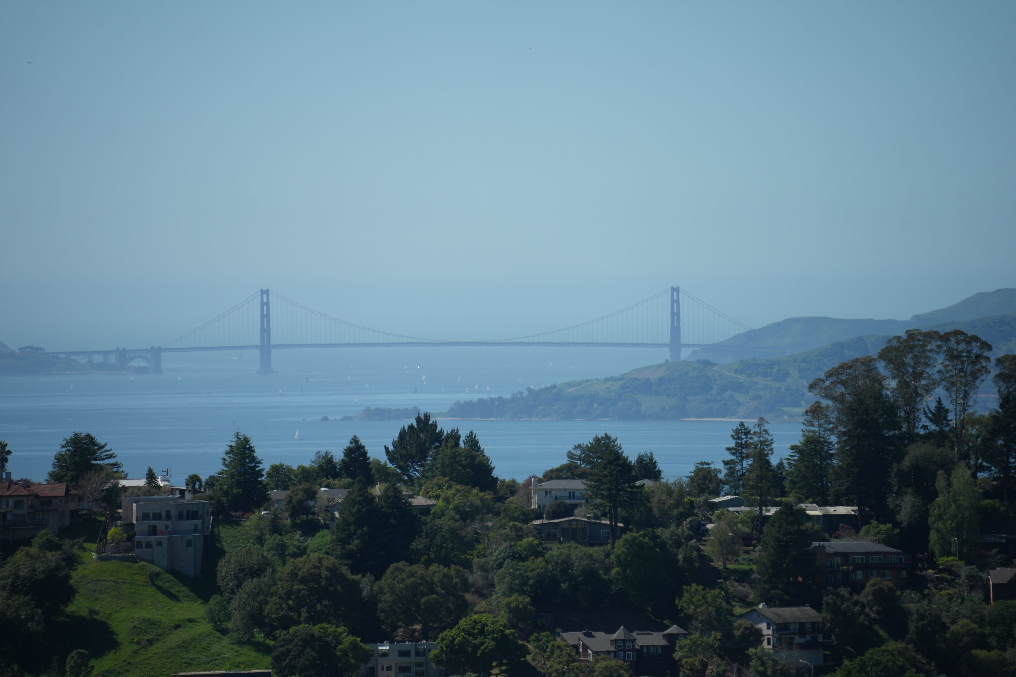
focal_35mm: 300
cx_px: 508
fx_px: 8466
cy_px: 338
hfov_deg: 6.9
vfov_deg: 4.6
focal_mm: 300
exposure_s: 1/1000
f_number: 7.1
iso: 200
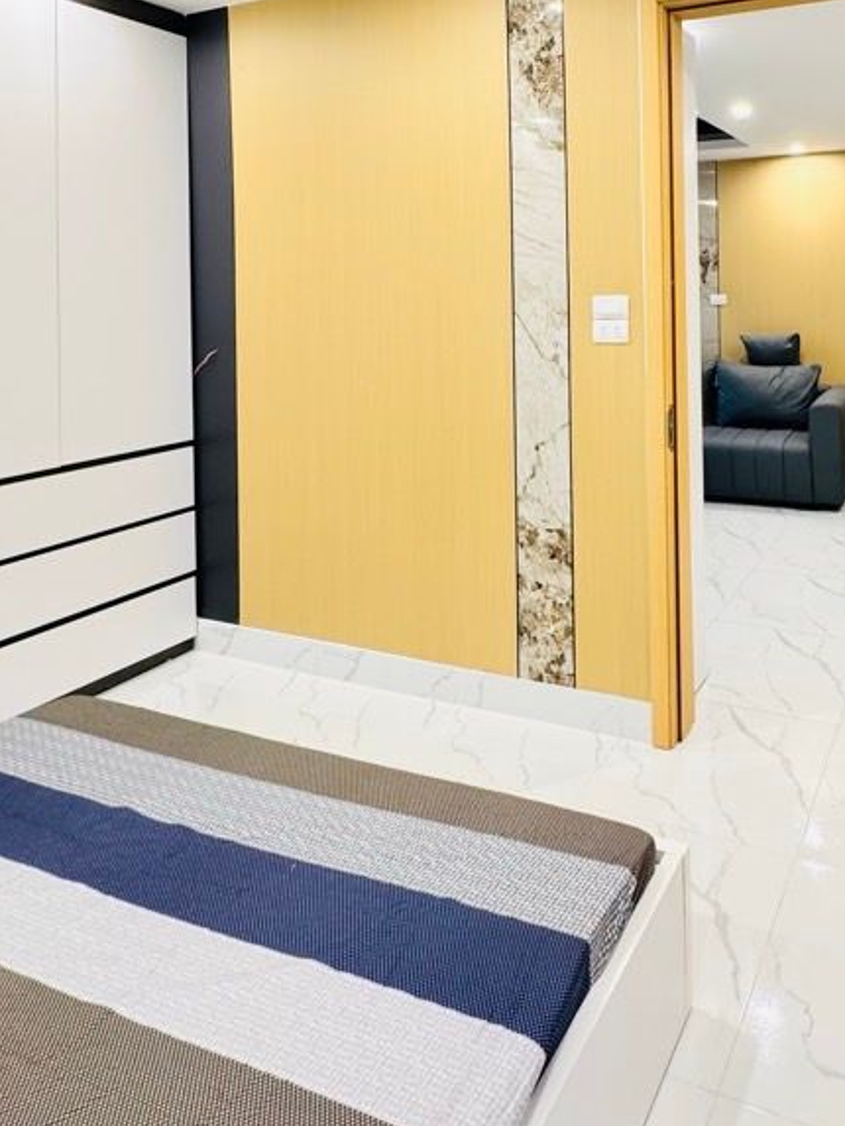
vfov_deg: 65.2
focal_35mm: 25
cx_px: 674
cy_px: 283
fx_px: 813
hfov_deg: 51.5
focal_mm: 2.22
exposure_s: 1/50
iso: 250
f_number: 2.2
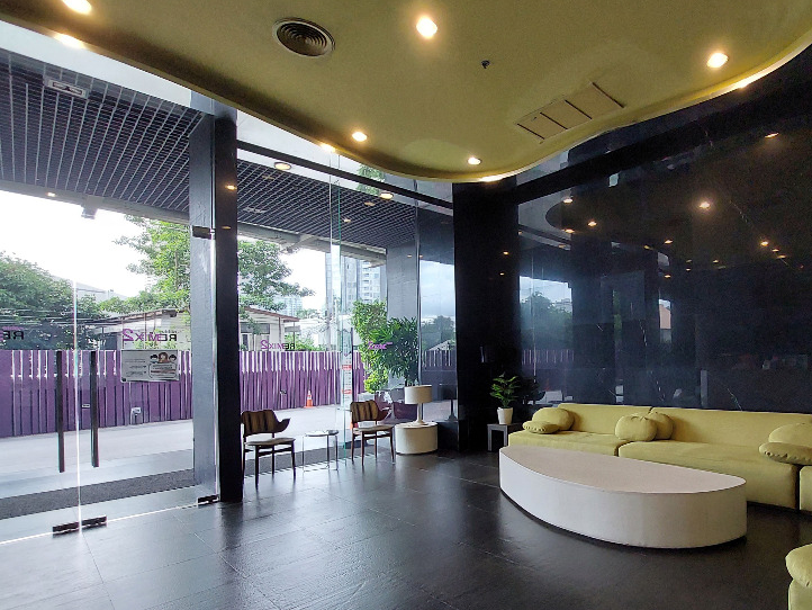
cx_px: 535
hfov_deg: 85.0
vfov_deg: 70.6
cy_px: 376
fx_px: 422
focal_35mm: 18
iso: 160
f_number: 2.2
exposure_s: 1/50
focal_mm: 1.74
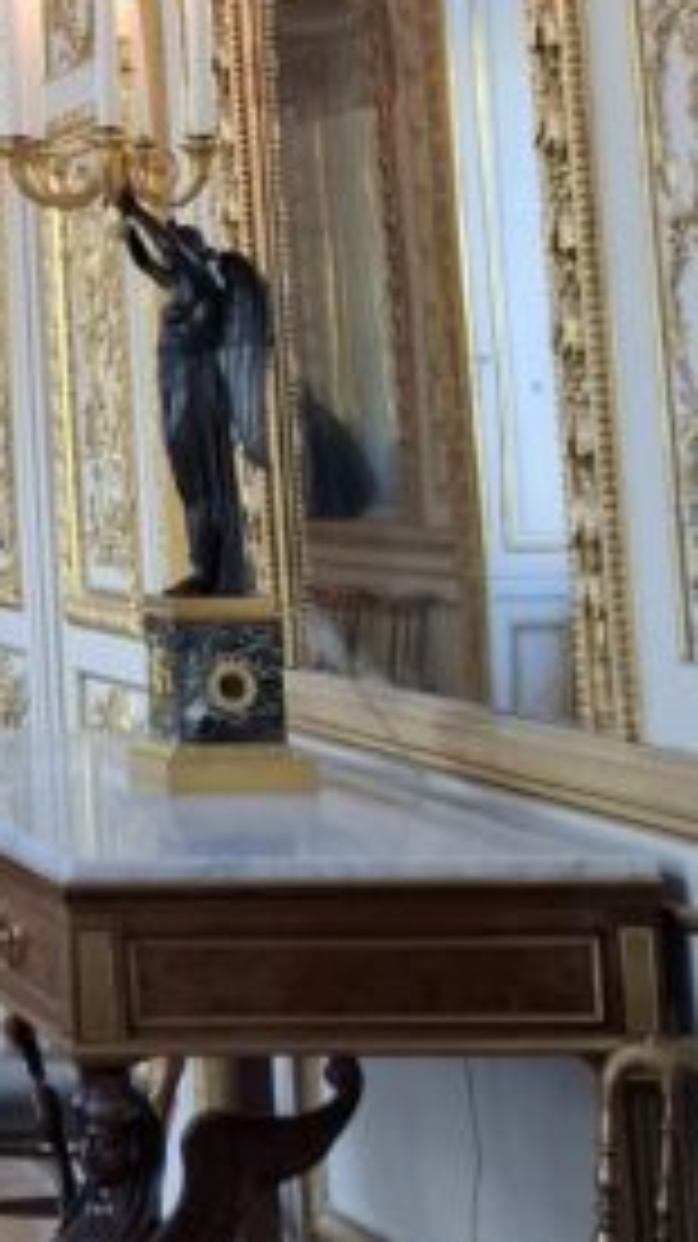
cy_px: -58
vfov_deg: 21.9
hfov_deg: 11.7
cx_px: -671
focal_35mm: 93
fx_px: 3064
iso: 200
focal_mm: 5.54
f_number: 1.8
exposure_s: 1/100
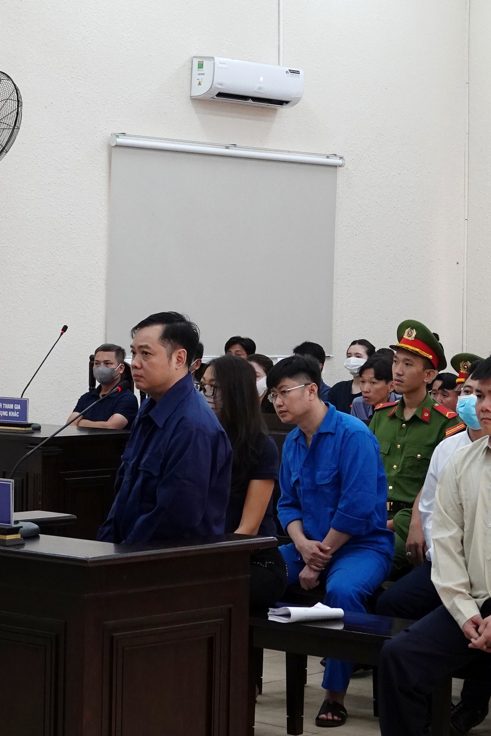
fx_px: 2128
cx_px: 258
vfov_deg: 19.6
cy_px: 275
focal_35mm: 104
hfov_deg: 13.2
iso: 640
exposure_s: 1/60
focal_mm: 18.92
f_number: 3.2
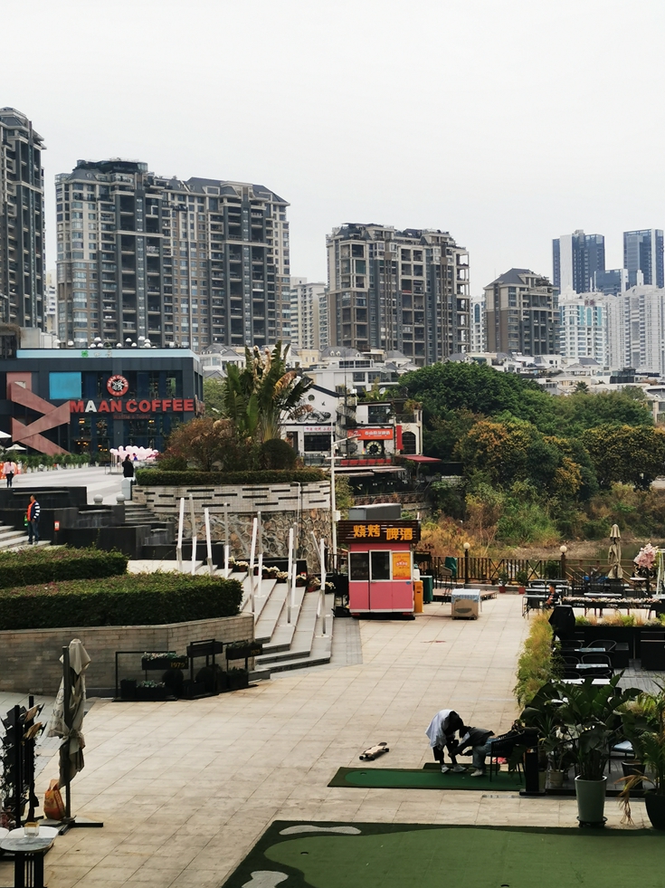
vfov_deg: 31.2
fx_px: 1589
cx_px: 356
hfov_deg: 23.6
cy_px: 420
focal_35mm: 62
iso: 50
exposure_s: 1/529
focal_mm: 5.58
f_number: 1.8
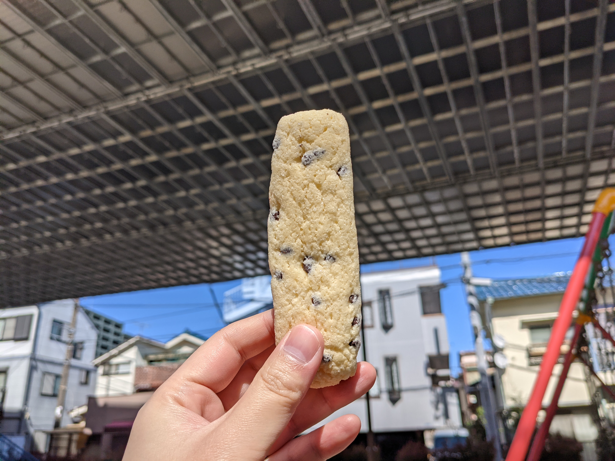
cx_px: 308
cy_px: 230
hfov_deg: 65.3
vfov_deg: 51.4
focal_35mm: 27
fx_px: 480
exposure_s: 1/5848
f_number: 1.73
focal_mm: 4.38
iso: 69
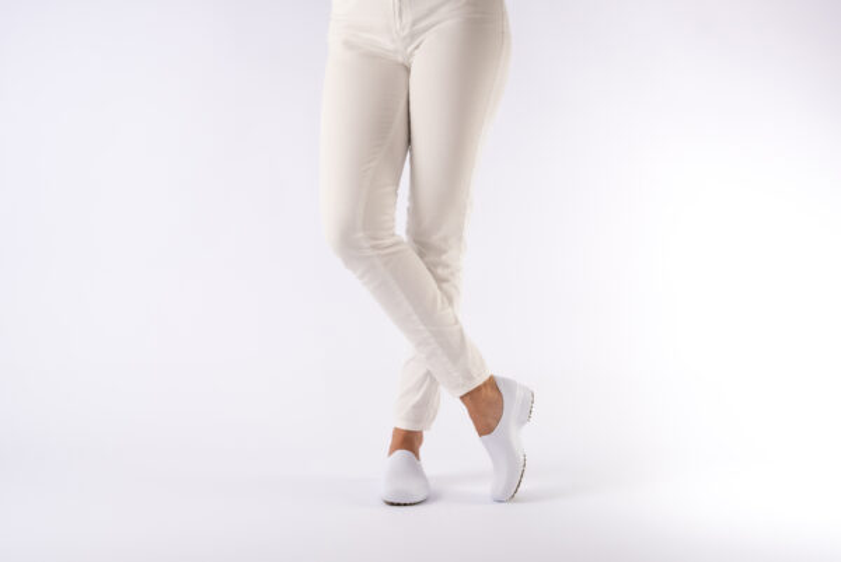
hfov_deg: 36.7
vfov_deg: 25.0
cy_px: 281
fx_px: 1269
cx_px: 420
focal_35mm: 54
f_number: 8
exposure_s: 1/200
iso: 800
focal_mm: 54.3
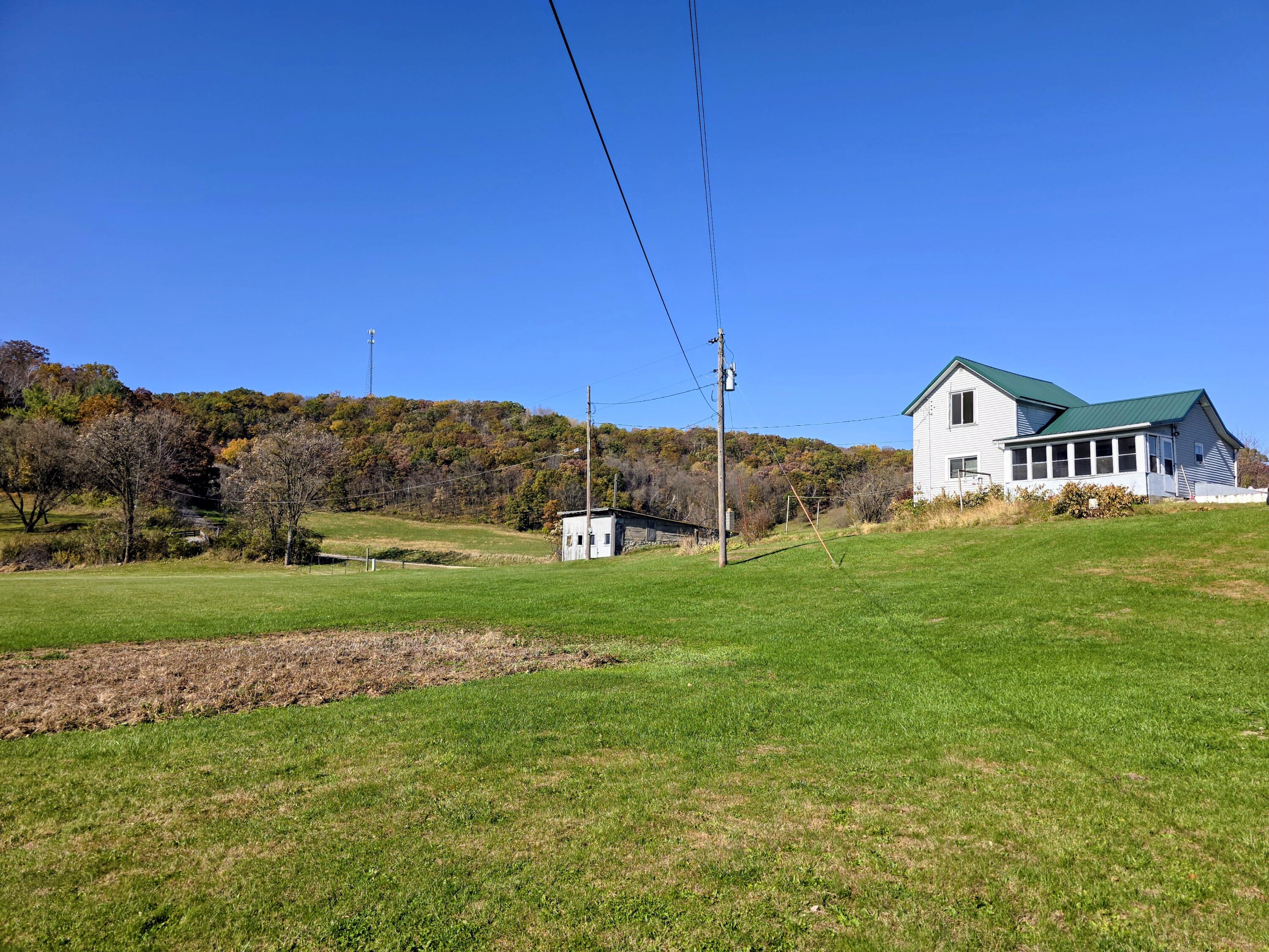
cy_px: 476
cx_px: 634
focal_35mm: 23
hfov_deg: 73.9
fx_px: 843
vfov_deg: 58.9
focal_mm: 6.3
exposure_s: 1/912
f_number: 1.7
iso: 12
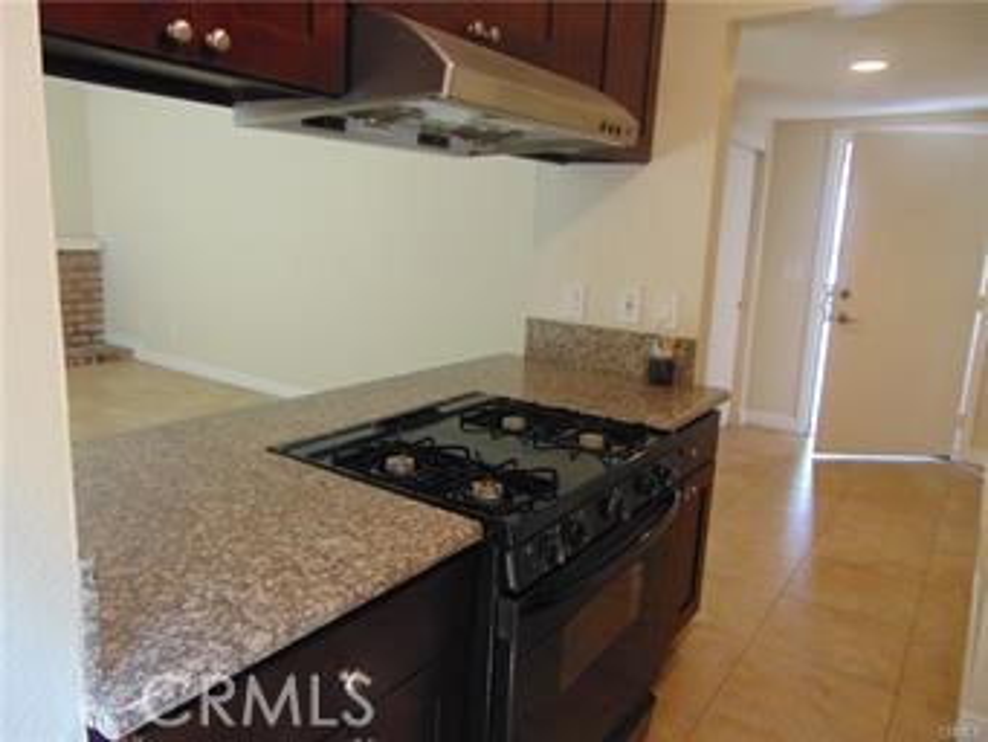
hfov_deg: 69.4
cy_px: 371
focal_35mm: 25
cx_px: 494
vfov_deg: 54.9
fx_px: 714
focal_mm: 4.5
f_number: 3
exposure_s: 1/30
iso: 400
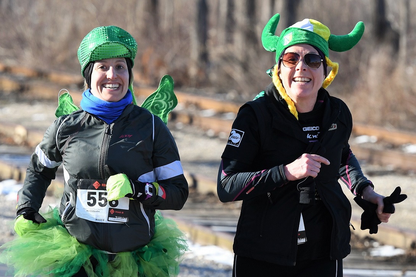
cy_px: 138
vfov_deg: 5.0
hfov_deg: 7.4
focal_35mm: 278
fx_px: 3207
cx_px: 208
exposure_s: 1/640
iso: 280
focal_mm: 185
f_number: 5.6
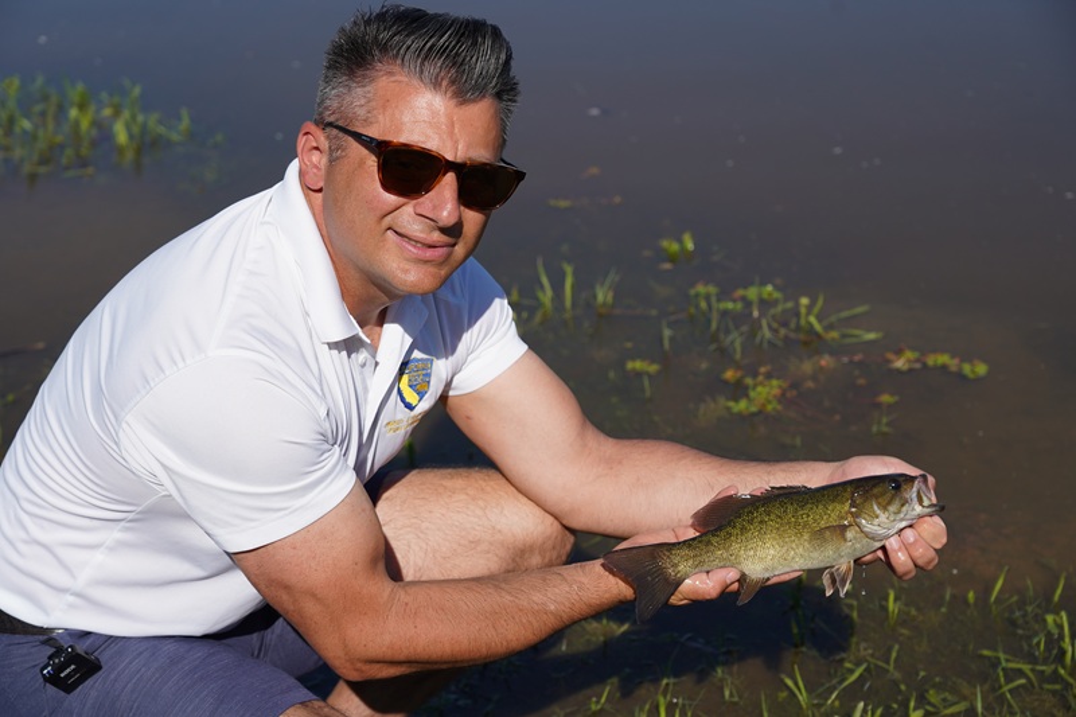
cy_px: 358
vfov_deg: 18.9
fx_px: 2151
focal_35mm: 72
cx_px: 538
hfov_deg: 28.1
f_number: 5.6
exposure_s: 1/800
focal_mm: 72
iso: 100
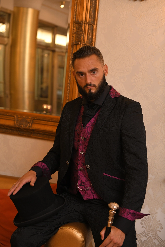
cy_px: 124
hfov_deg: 24.2
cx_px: 82
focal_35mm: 56
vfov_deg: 35.6
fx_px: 385
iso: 1000
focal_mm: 56
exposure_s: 1/250
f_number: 2.8
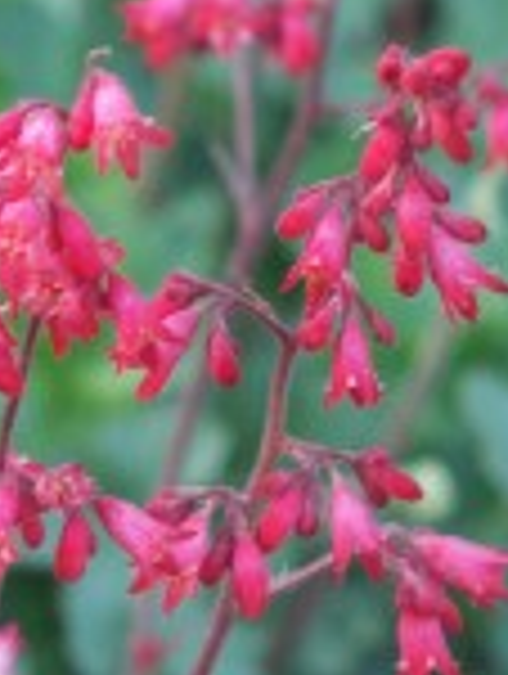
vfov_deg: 6.0
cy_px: 644
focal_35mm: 328
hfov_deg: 4.5
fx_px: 6400
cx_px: 9
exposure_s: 1/30
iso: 200
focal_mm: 31.26
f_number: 3.5
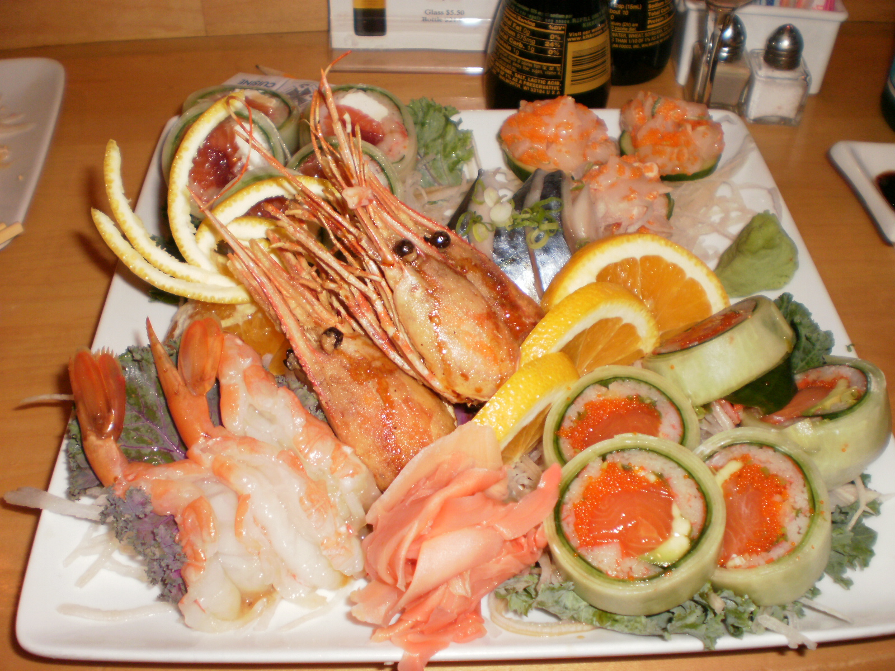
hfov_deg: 51.4
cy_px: 336
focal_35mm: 36
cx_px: 448
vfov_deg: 39.7
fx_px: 931
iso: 125
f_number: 3.1
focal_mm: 6.3
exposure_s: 1/30
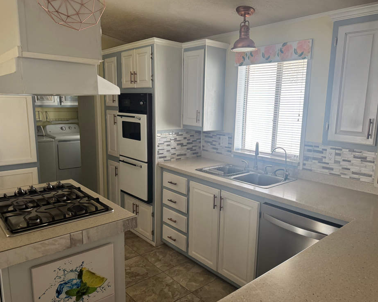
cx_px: 203
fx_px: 291
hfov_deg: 66.0
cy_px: 152
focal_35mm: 26
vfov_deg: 54.9
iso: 200
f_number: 1.78
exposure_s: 1/77
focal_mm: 6.76
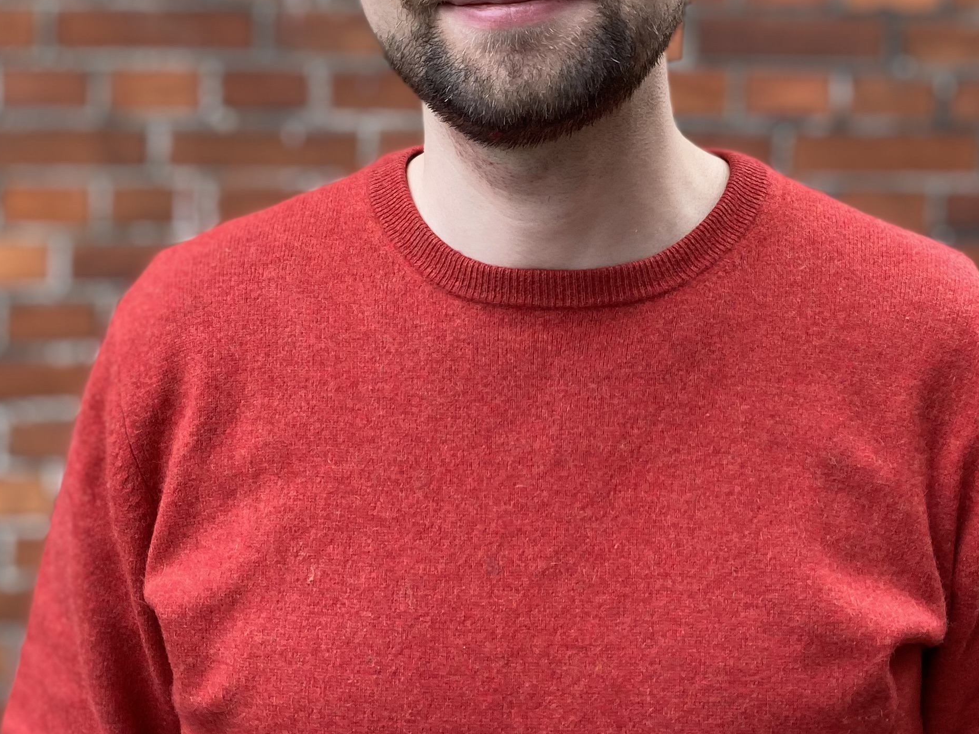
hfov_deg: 34.2
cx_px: 596
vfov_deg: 25.7
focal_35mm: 56
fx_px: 1584
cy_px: 155
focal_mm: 4.25
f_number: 1.8
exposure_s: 1/122
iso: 80
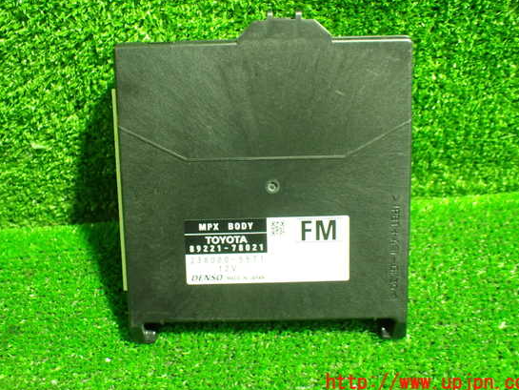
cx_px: 255
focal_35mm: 33
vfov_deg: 42.9
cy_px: 180
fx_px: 495
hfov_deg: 55.3
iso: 1000
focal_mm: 5.4
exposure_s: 1/30
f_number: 2.3
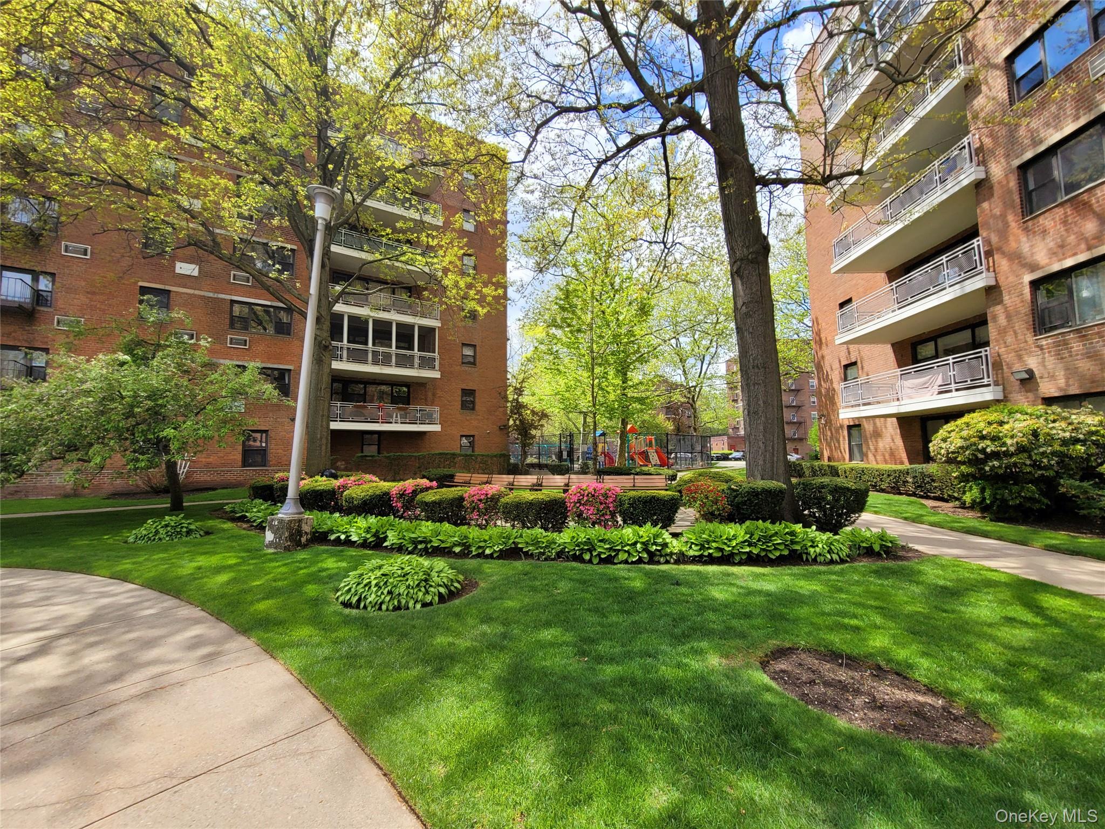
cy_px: 414
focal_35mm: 13
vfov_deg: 89.9
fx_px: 415
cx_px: 552
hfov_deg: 106.2
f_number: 2.2
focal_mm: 2.2
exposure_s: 1/1111
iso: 64
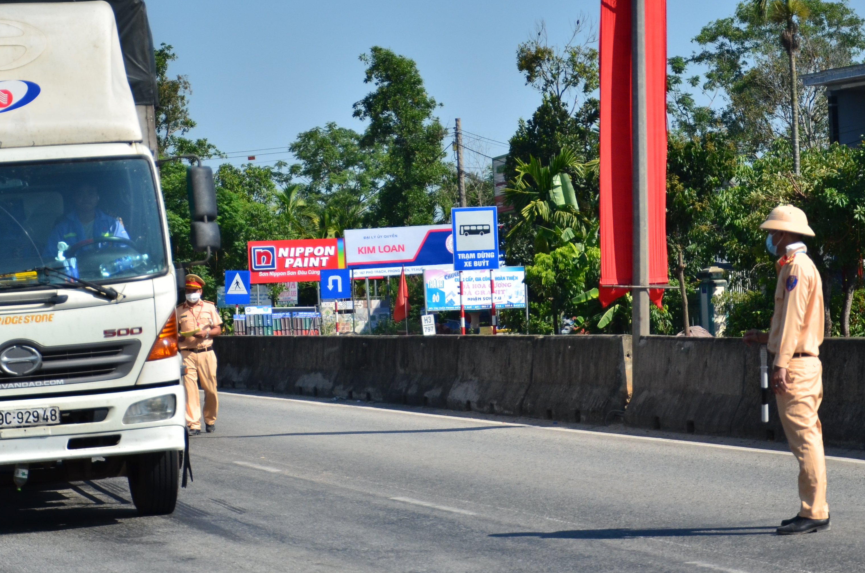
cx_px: 354
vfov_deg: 11.3
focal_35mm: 121
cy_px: 226
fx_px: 2901
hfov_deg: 16.9
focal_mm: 50
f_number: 5
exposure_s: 1/2500
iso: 250
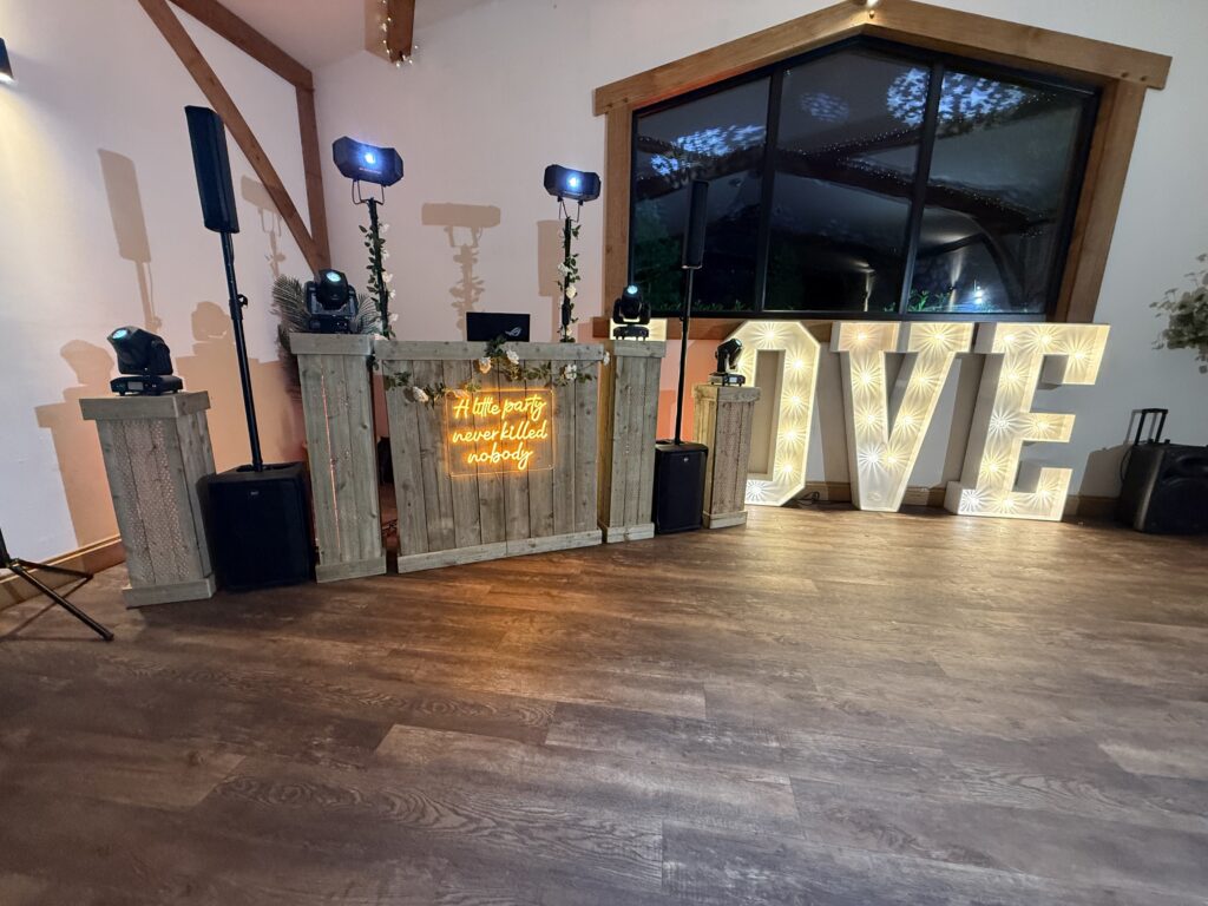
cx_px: 604
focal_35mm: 14
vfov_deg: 85.7
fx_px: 489
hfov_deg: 102.1
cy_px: 453
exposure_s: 1/50
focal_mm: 2.22
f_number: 2.2
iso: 400
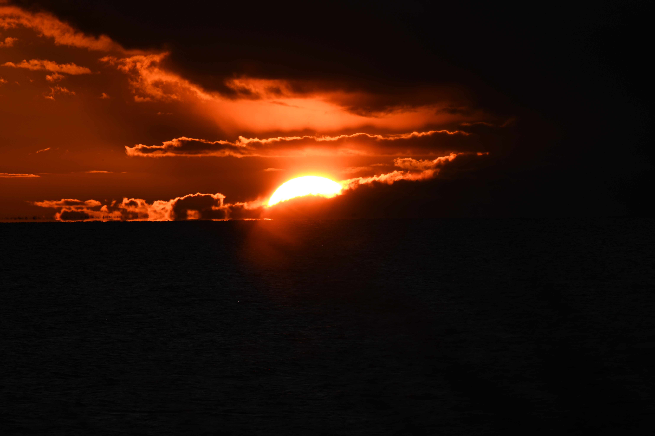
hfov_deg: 4.1
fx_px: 9091
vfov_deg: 2.7
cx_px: 328
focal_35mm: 500
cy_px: 218
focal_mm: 500
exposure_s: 1/200
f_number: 20
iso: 100
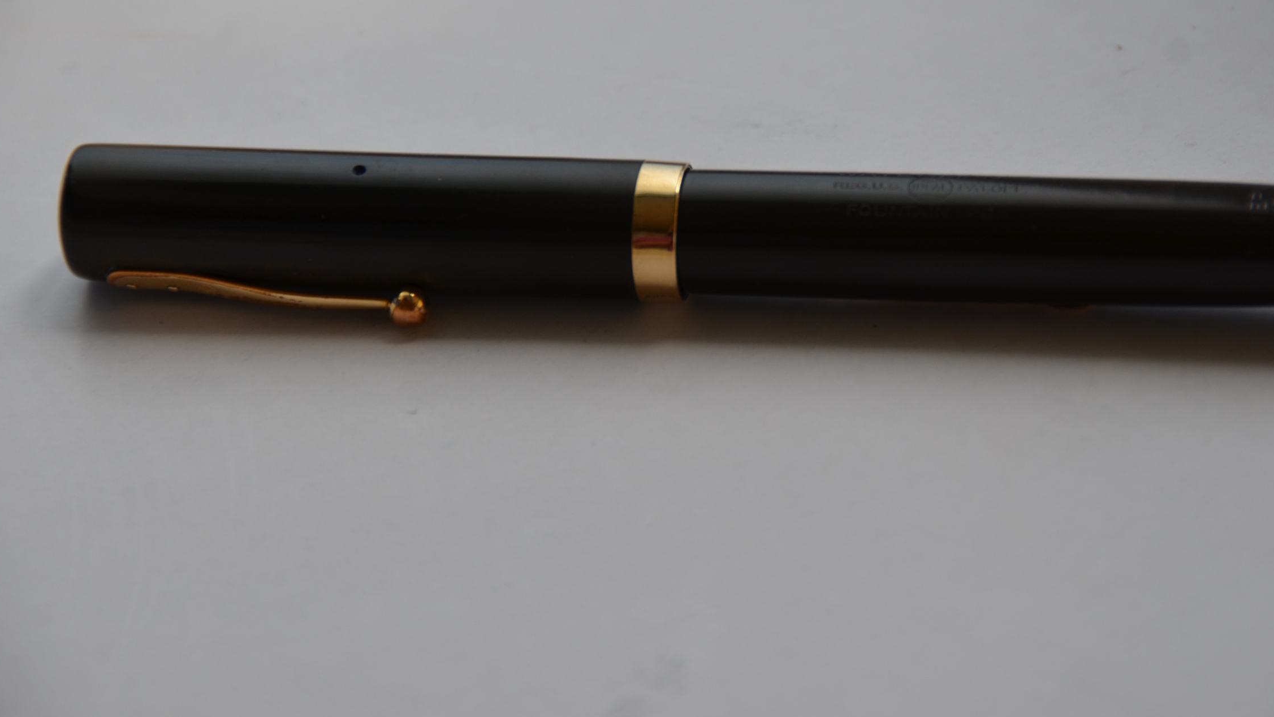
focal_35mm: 343
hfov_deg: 6.3
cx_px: 689
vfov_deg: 3.5
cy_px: 285
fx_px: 11586
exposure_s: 1/640
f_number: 6.3
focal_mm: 200
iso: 200
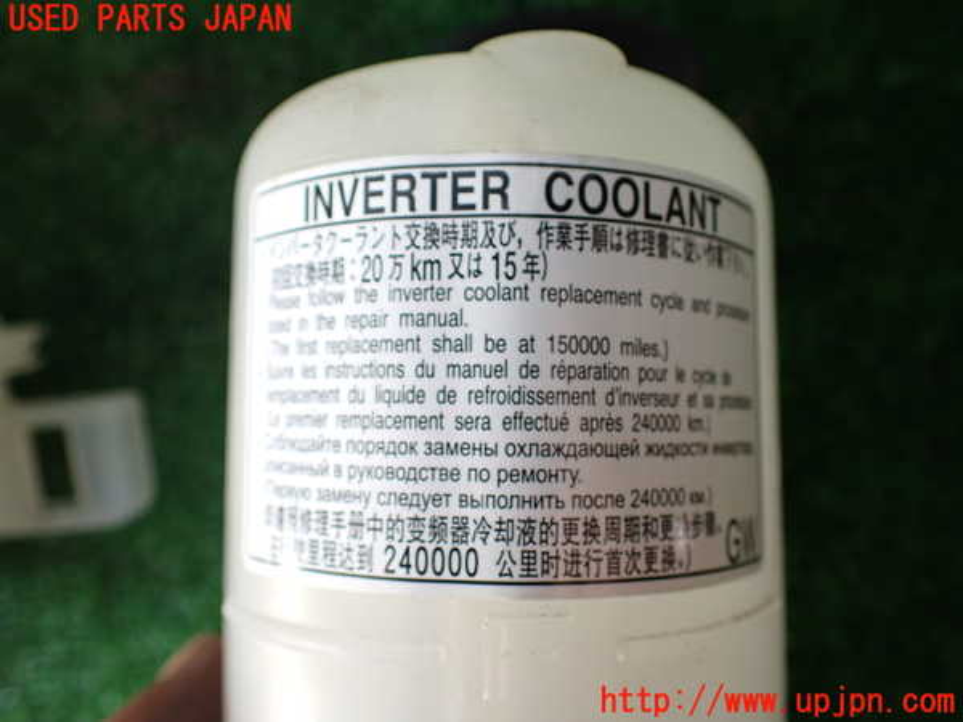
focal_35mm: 30
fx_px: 835
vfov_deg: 46.8
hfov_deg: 60.0
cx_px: 482
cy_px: 361
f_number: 2.3
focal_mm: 5.4
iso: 320
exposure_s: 1/125
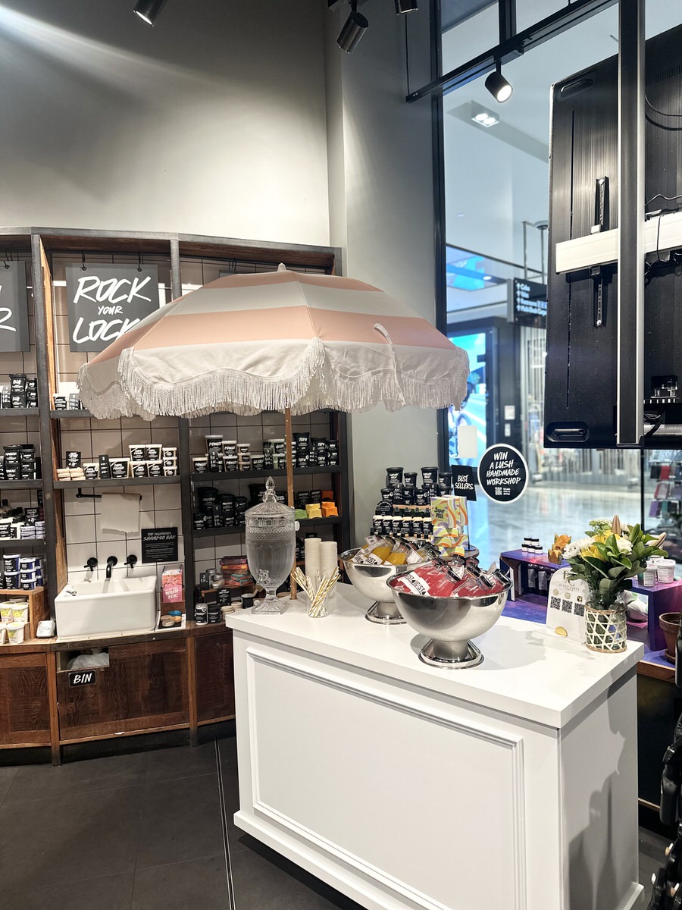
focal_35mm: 24
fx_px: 630
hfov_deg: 56.8
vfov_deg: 71.6
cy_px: 455
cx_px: 341
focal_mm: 6.86
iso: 125
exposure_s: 1/50
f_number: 1.78
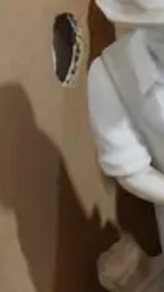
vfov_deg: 11.9
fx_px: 1403
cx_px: 595
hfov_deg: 5.9
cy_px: 203
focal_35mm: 181
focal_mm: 14
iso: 1000
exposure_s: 1/60
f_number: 3.5
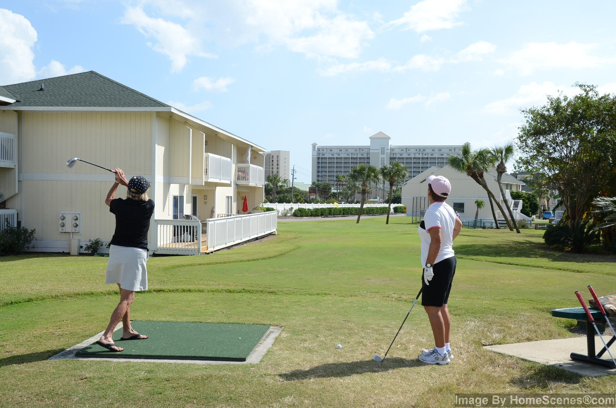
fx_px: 666
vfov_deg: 34.1
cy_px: 204
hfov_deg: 49.6
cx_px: 308
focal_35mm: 39
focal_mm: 26
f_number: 11
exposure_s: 1/500
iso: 400
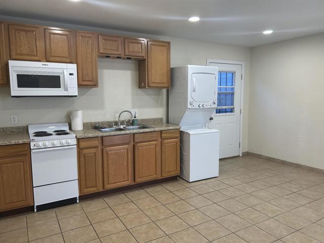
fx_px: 243
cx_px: 162
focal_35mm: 26
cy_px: 122
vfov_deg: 53.1
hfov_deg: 67.3
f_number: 1.5
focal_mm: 5.7
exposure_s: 1/120
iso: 80
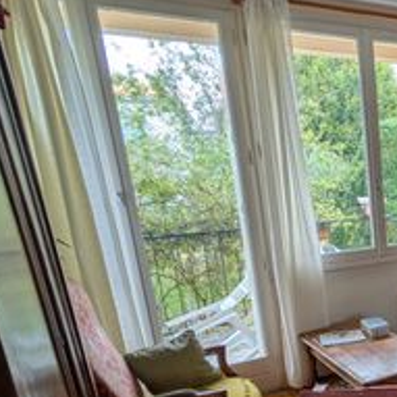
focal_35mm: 39
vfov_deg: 41.6
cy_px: 298
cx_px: 478
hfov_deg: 34.3
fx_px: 506
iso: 39
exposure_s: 1/185
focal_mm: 1.83
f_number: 2.2
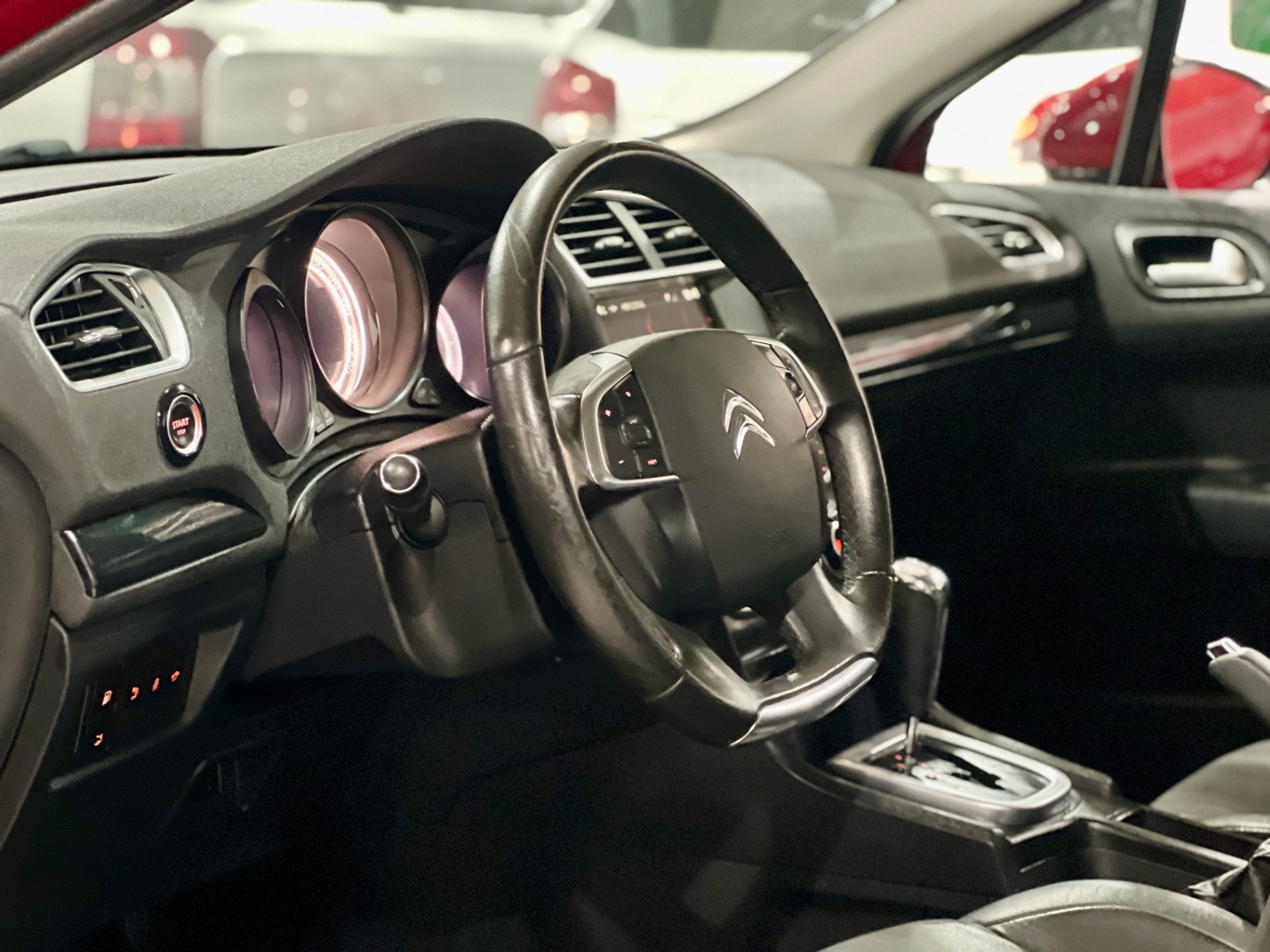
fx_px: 2825
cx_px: 635
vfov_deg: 19.1
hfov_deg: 25.3
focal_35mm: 77
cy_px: 476
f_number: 2.8
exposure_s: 1/15
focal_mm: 9
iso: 1000
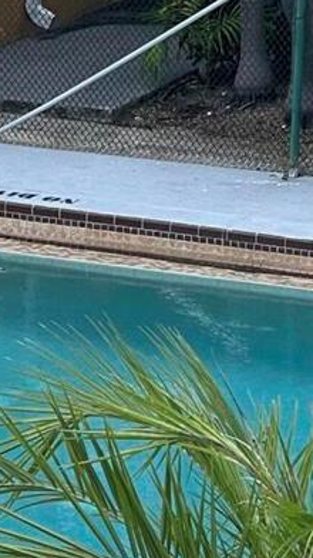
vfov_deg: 9.6
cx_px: -85
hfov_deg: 5.4
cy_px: 645
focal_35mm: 222
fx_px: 3281
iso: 25
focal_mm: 6
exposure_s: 1/378
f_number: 2
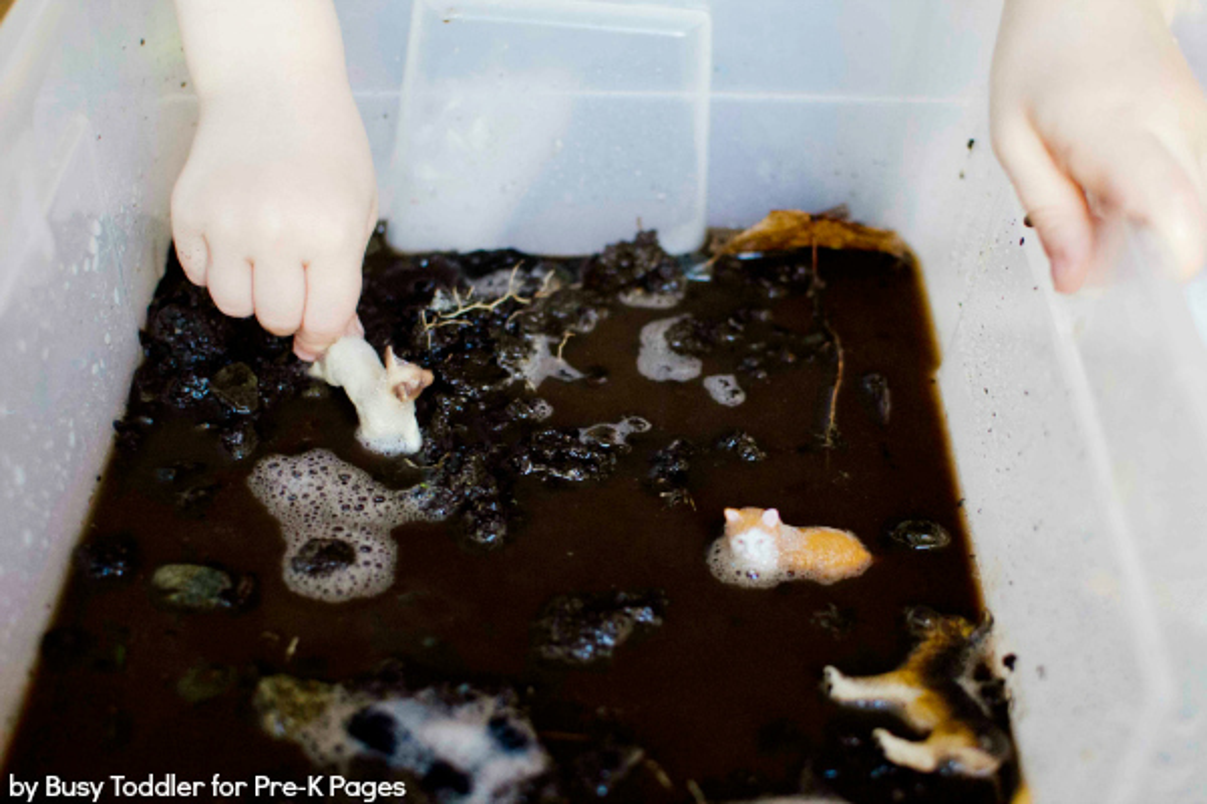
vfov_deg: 25.8
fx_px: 1760
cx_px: 604
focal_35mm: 52
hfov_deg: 37.9
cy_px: 402
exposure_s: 1/125
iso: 1600
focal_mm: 35
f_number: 2.5
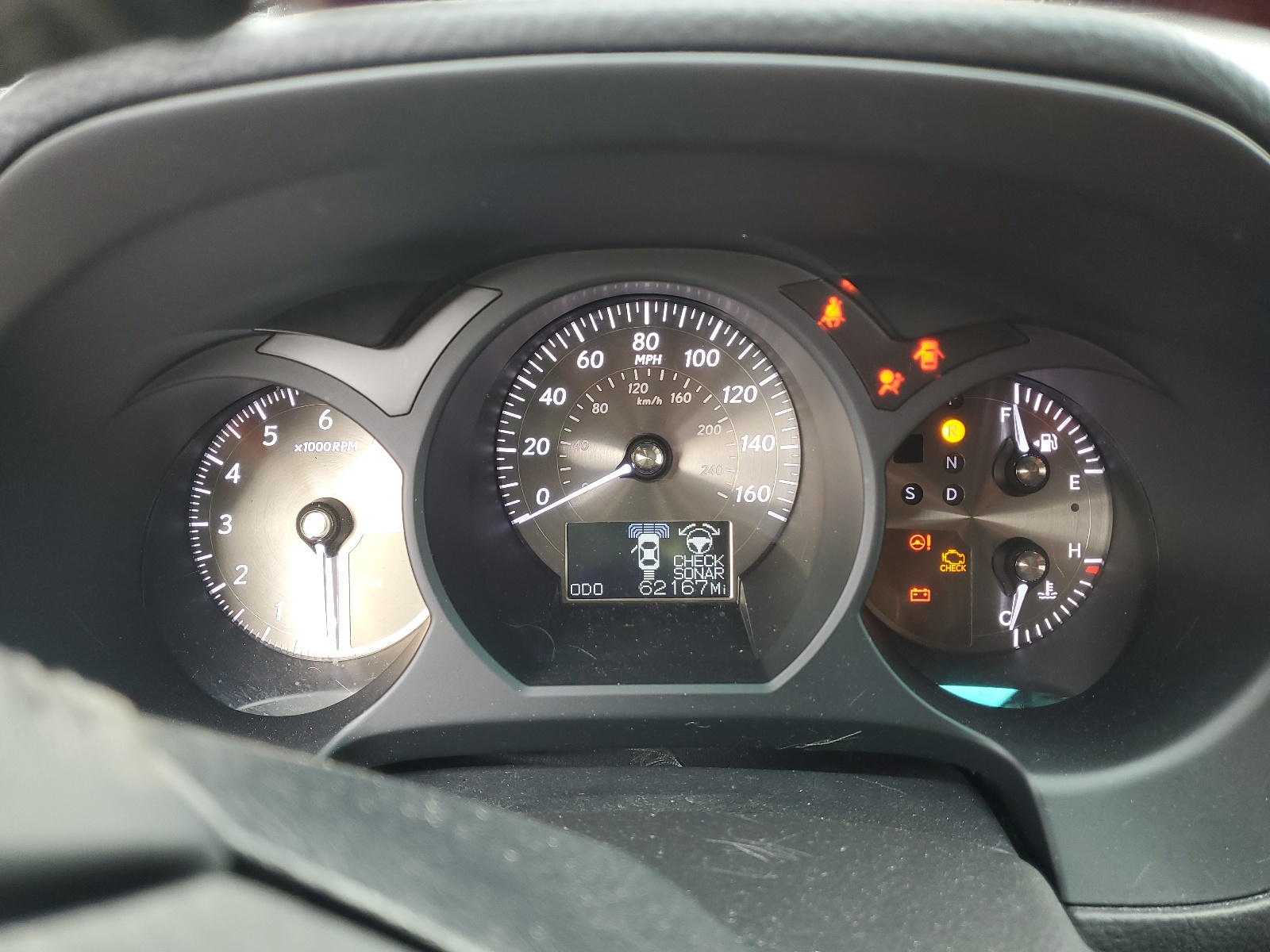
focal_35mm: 26
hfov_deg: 67.3
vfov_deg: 53.1
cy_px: 476
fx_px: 954
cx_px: 635
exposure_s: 1/60.2
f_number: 1.5
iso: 58
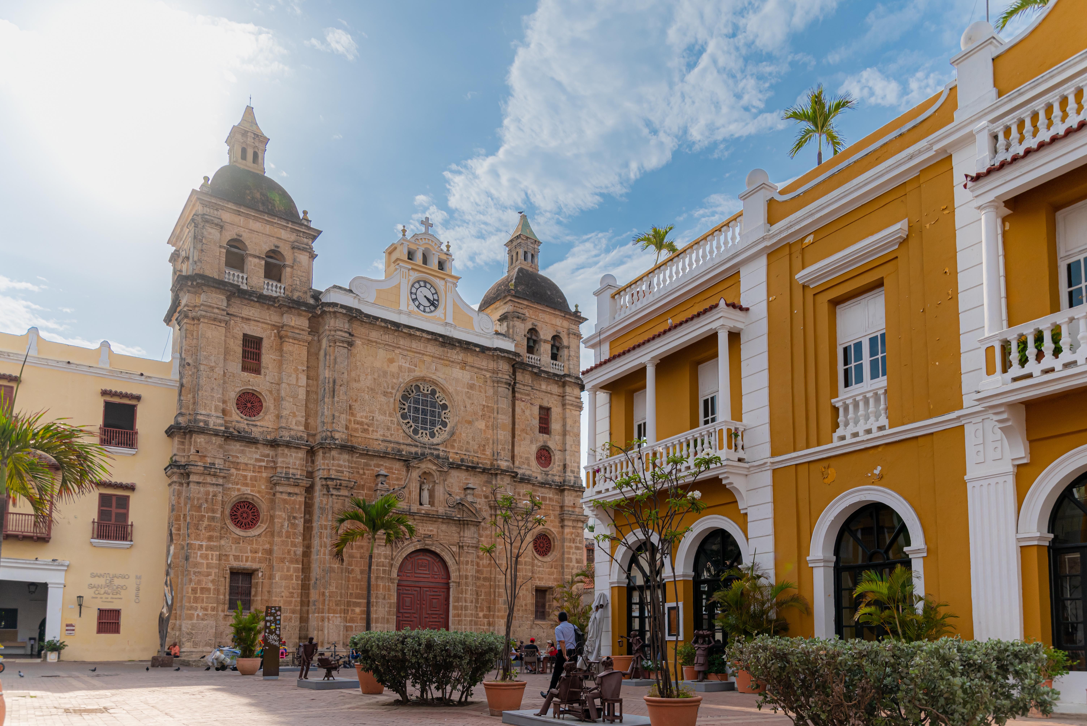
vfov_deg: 53.2
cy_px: 363
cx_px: 544
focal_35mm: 24
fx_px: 725
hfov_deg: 73.7
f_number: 2.8
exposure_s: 1/8000
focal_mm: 24
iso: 160
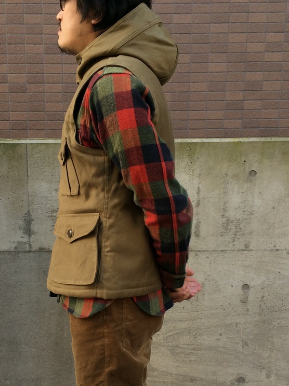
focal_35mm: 29
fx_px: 323
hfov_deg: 48.2
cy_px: 193
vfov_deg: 61.7
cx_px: 144
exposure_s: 1/120
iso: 40
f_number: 2.2
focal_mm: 4.15
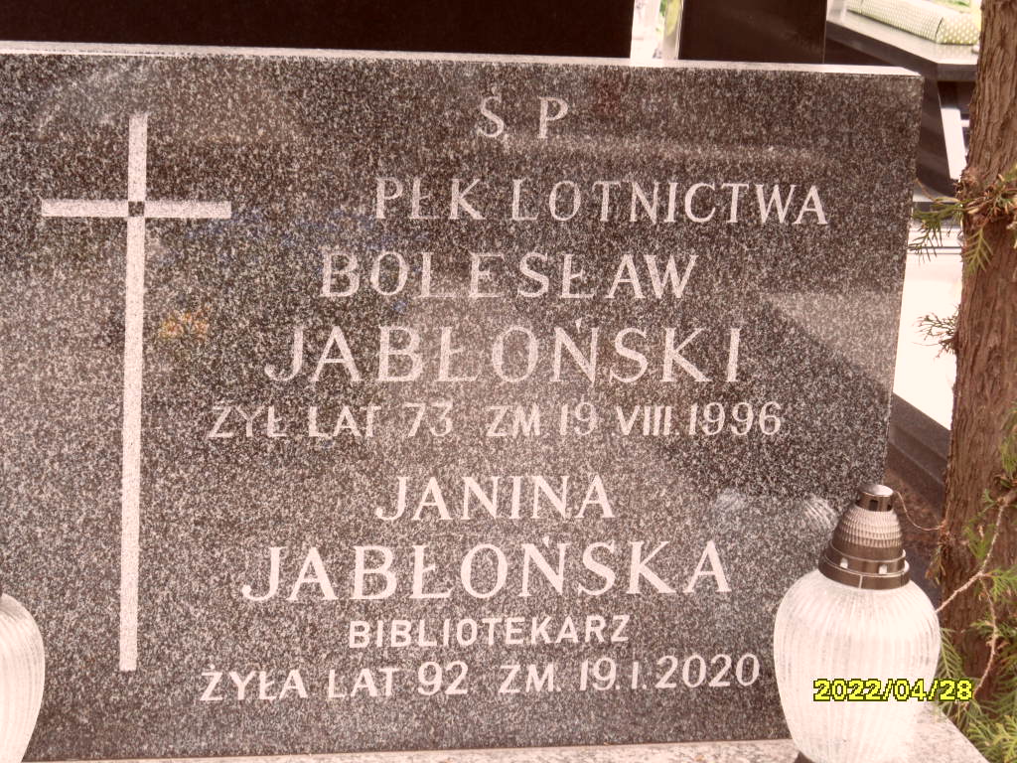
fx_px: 2350
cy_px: 382
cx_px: 508
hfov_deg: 24.4
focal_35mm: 80
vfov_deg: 18.4
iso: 100
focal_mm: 13.2
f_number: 4.2
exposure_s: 1/90
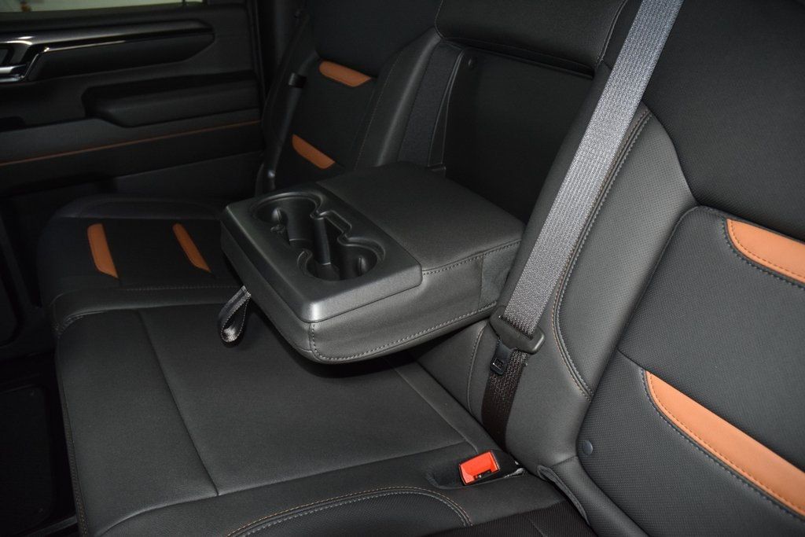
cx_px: 402
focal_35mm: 27
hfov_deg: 67.4
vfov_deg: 47.9
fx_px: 604
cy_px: 268
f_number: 3.5
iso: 2200
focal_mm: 18
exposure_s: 1/50
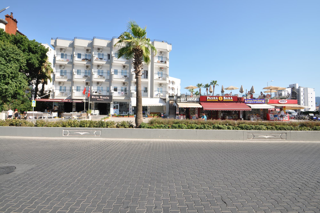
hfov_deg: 100.5
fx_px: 133
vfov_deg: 77.2
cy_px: 106
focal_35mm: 15
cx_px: 160
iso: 200
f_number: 9
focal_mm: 10
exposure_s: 1/320
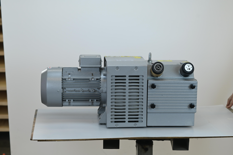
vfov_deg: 16.1
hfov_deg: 23.9
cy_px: 78
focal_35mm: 85
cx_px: 116
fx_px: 550
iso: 640
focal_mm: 85
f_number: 4
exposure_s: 1/200
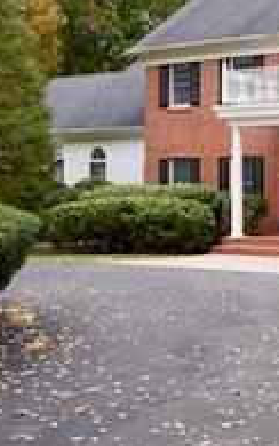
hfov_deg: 15.9
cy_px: 193
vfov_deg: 26.8
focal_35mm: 77
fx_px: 936
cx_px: 386
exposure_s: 1/80
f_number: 8
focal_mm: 23
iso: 320
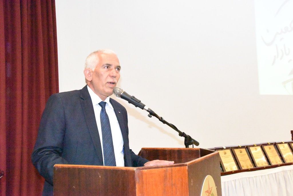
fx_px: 309
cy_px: 98
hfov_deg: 50.7
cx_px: 146
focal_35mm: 38
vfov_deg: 35.1
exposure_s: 1/250
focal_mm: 38
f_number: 10
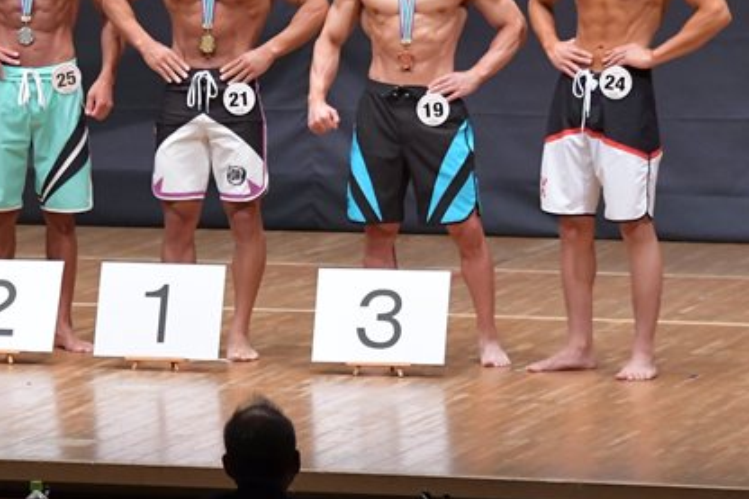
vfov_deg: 4.0
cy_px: 132
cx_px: 158
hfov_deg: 6.0
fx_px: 7092
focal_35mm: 341
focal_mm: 122
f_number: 5.6
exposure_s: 1/400
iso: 6400
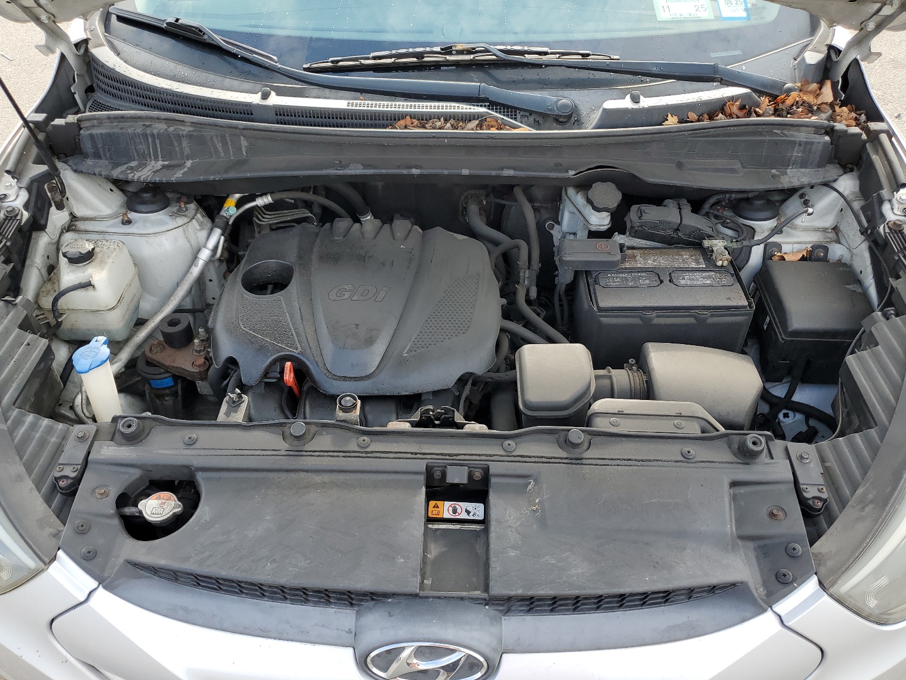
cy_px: 351
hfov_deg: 65.3
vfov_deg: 51.4
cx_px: 467
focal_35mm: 27
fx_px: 707
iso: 50
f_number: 1.5
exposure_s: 1/500
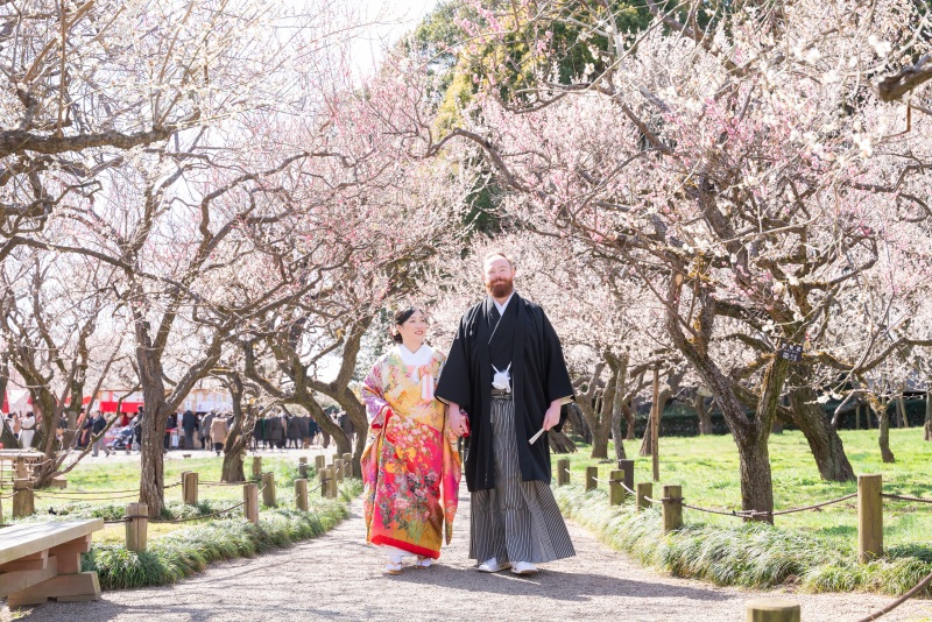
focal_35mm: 50
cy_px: 311
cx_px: 466
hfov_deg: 39.6
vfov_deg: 27.0
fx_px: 1295
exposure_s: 1/125
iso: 100
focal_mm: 50
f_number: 5
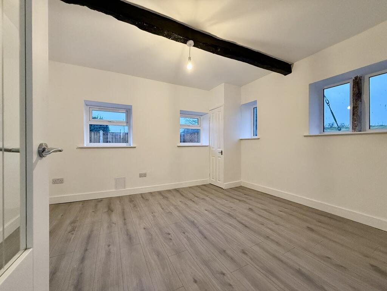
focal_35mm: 14
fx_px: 157
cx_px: 194
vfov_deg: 85.7
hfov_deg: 102.1
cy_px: 146
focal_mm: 2.22
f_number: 2.2
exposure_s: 1/50
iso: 250
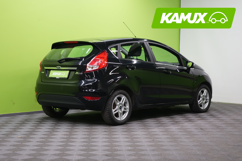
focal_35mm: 70
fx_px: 471
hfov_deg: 28.8
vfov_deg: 19.5
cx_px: 121
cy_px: 80
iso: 1000
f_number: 5.6
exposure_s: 1/50
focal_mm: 70
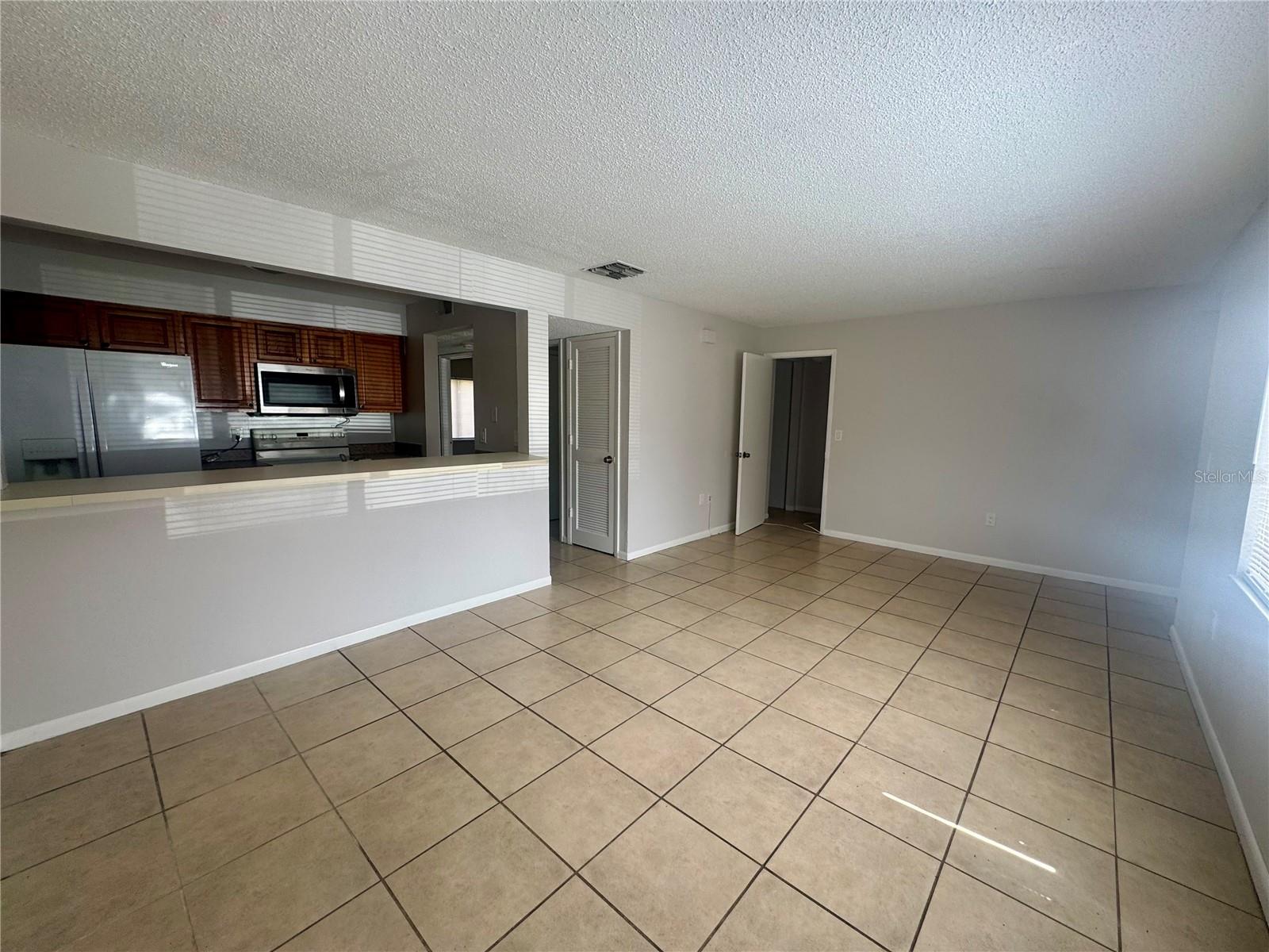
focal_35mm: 14
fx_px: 513
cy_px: 476
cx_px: 634
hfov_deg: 102.1
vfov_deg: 85.7
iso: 40
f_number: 2.2
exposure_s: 1/117
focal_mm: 2.22
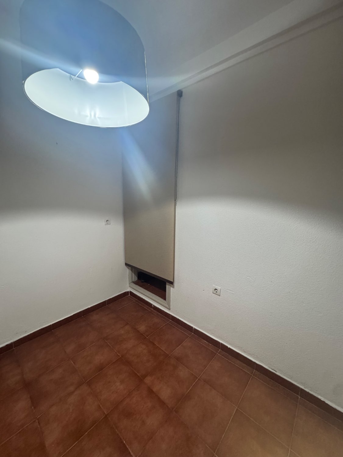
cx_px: 172
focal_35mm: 14
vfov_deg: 102.1
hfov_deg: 85.7
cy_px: 228
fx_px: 185
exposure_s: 1/100
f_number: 2.2
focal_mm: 2.22
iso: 320
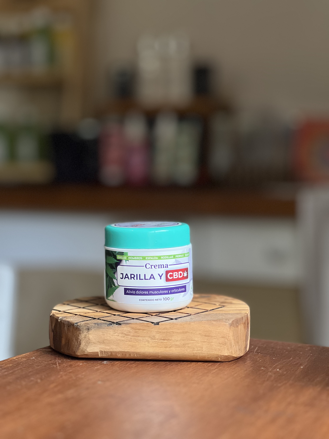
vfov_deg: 25.3
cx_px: 164
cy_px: 220
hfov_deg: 19.1
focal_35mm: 77
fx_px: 976
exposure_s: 1/105
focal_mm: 9
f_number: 2.8
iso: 250
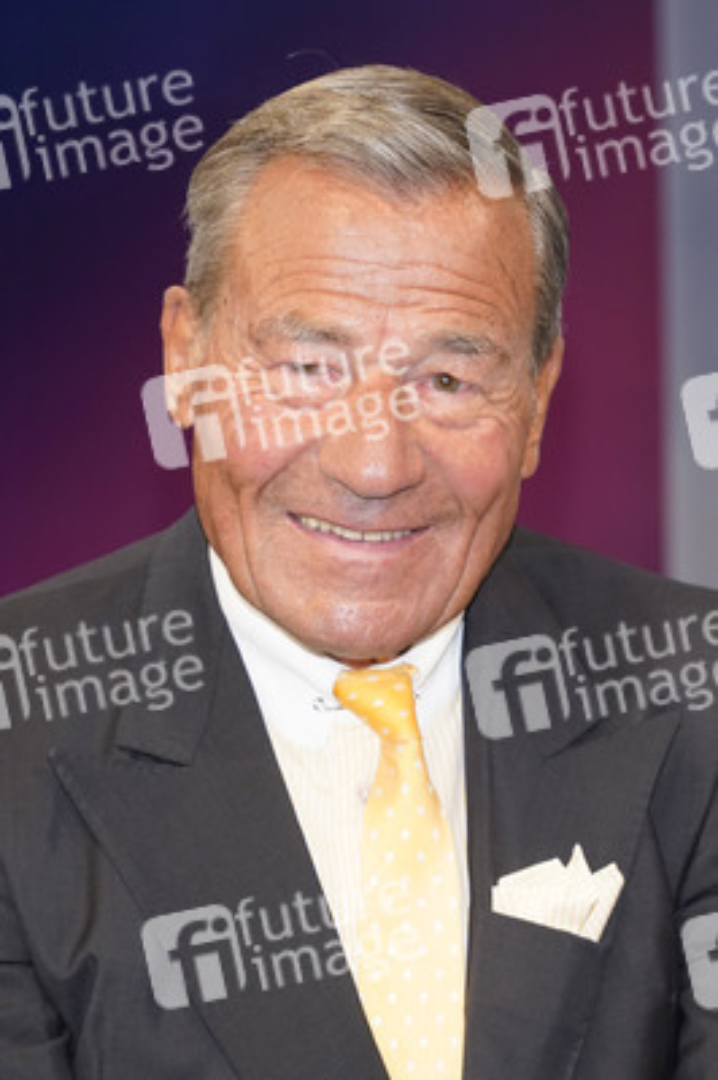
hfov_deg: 15.0
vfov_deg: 22.4
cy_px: 540
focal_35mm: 91
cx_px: 359
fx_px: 2727
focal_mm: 91
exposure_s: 1/160
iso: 2000
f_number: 5.6
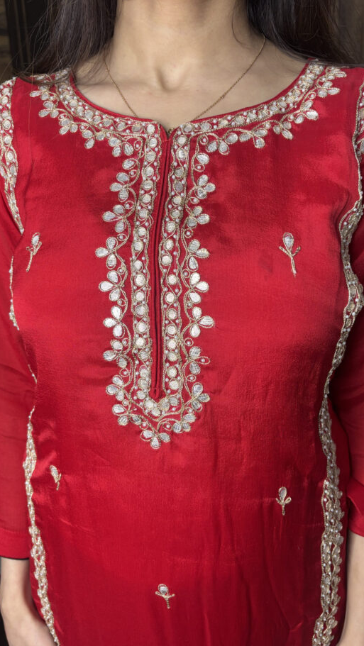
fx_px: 497
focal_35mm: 29
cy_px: 324
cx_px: 194
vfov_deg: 66.1
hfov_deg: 40.2
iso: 80
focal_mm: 5.96
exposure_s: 1/50
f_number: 1.6
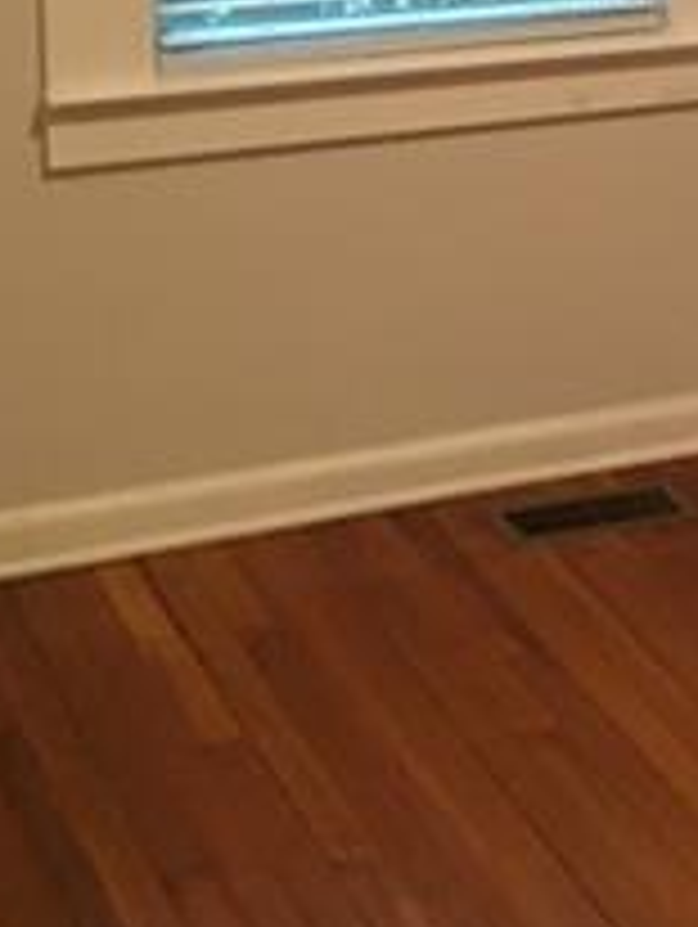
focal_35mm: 108
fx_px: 2898
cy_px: -54
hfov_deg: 12.7
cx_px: 1175
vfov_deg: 17.6
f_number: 2.2
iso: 160
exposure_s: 1/30
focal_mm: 4.15
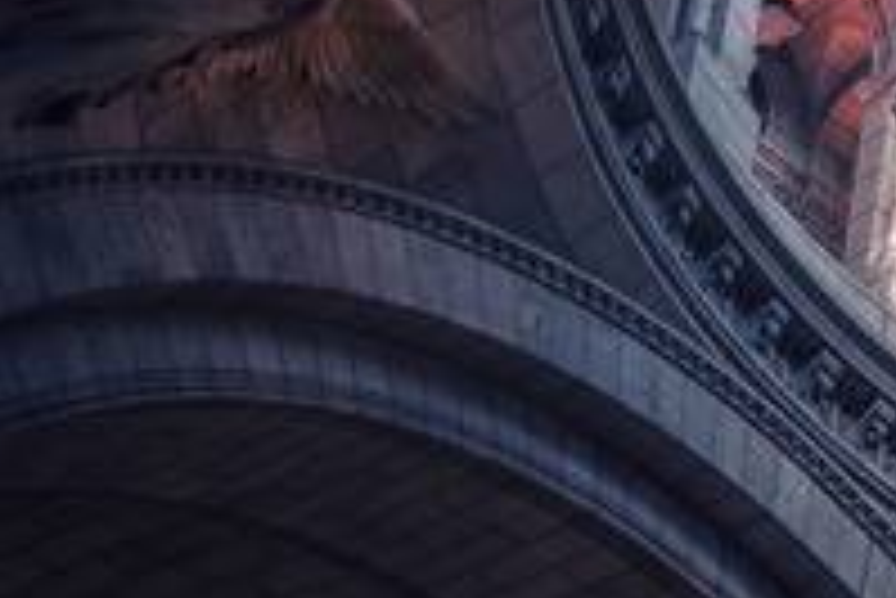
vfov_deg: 7.3
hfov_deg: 10.8
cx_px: 1130
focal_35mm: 187
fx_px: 4657
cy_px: 36
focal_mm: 62
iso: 400
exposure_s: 1/30
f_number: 4.8
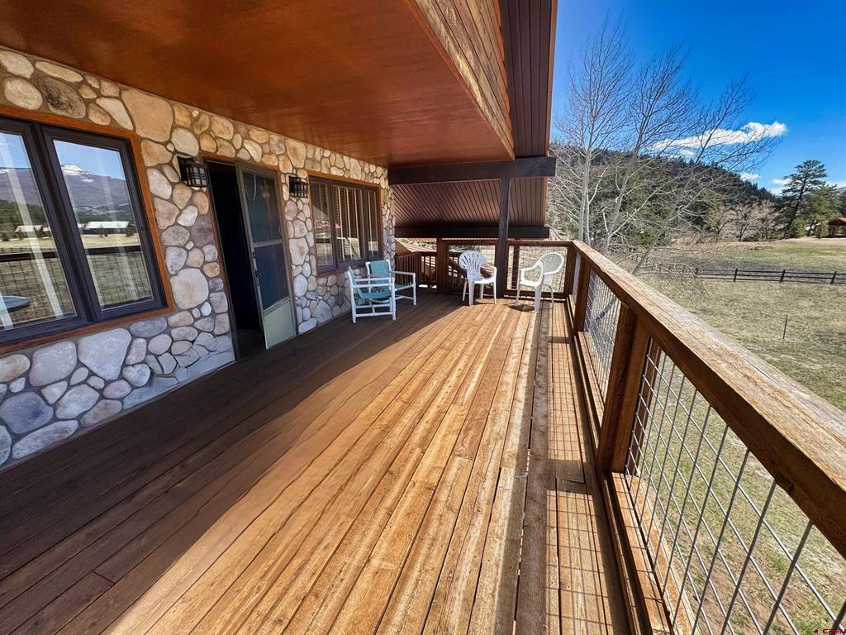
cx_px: 423
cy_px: 318
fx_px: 342
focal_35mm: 14
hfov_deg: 102.1
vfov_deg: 85.7
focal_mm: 2.22
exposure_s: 1/515
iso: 40
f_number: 2.2
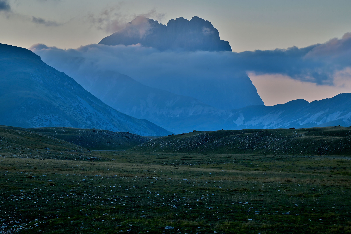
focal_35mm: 120
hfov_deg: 17.1
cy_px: 117
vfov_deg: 11.4
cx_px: 176
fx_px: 1169
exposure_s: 1/100
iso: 100
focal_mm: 120
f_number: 13
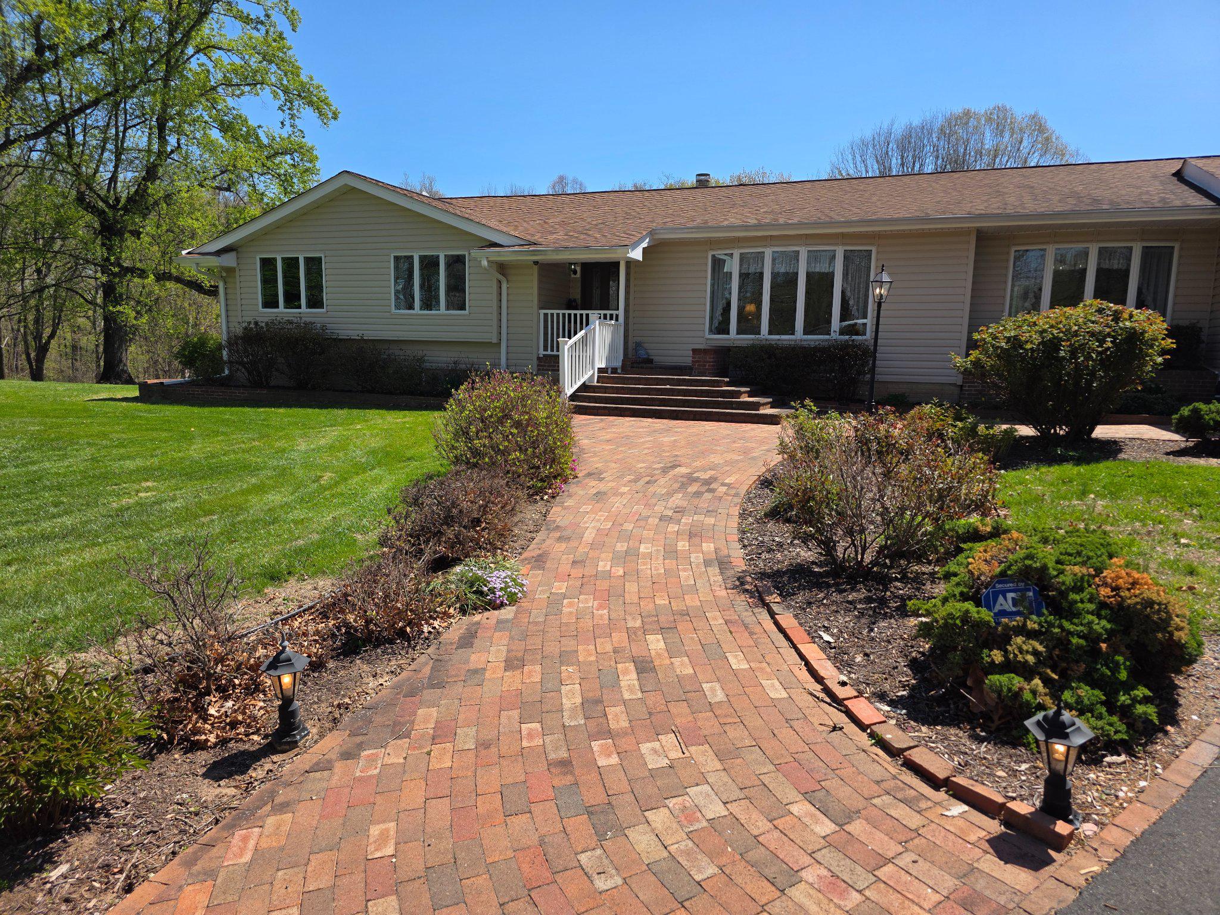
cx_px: 610
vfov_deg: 58.9
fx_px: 811
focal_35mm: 23
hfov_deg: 73.9
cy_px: 458
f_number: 1.7
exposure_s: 1/4766
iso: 80
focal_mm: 6.3
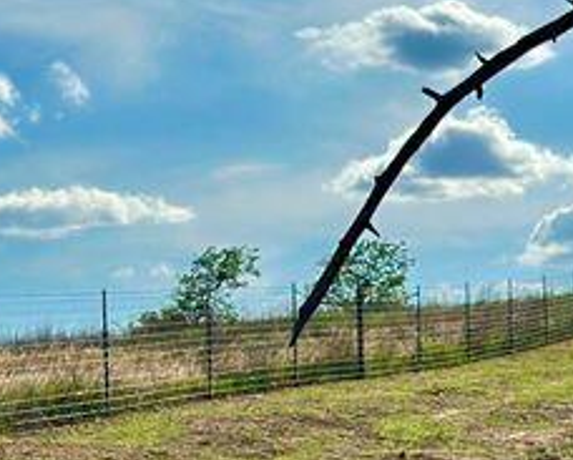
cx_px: 549
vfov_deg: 8.8
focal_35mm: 175
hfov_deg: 10.9
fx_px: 2972
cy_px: 425
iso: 100
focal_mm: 6.86
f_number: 1.78
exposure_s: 1/15873
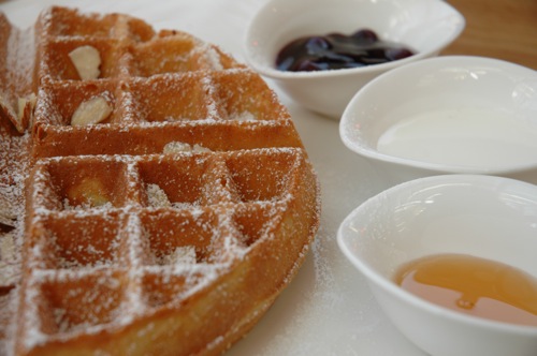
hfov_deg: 19.5
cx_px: 268
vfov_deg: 13.0
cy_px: 178
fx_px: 1564
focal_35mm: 105
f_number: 5.6
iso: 200
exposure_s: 1/125
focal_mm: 70
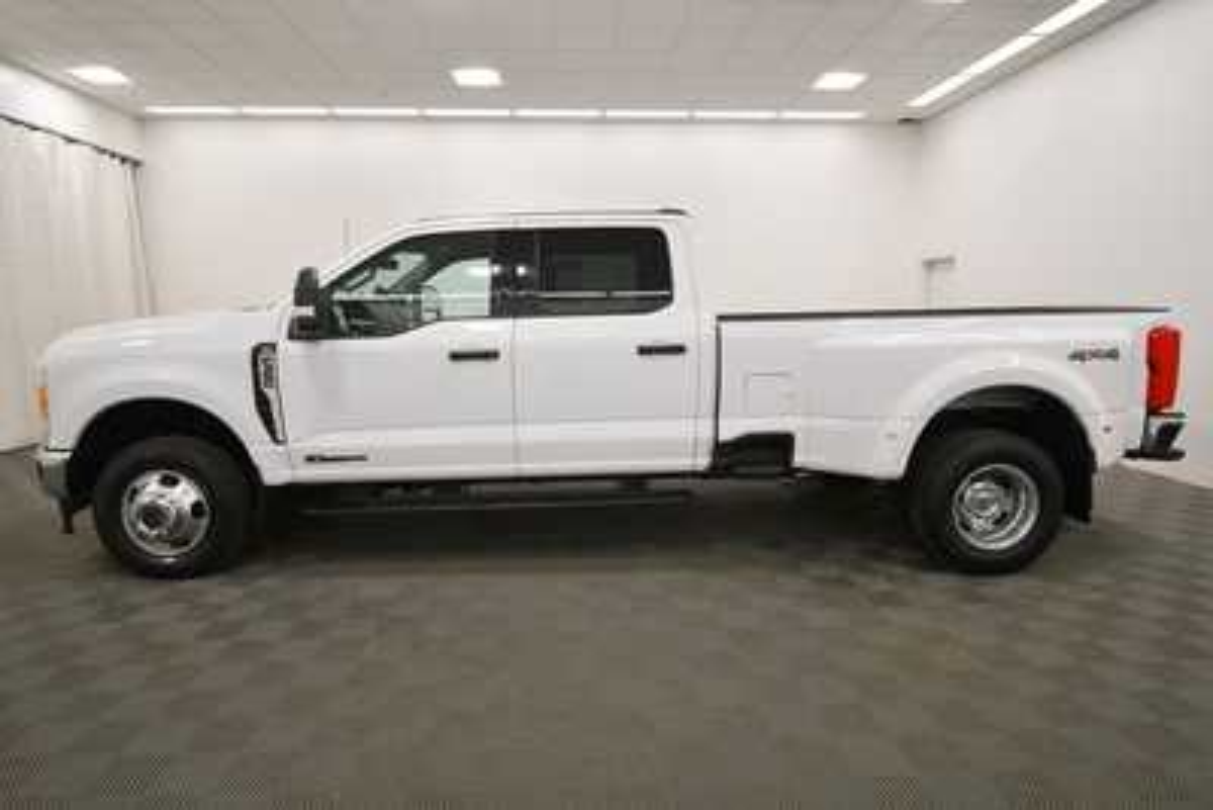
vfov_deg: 64.6
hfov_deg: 86.9
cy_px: 405
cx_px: 606
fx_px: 640
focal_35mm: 19
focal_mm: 13
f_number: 5
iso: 720
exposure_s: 1/250
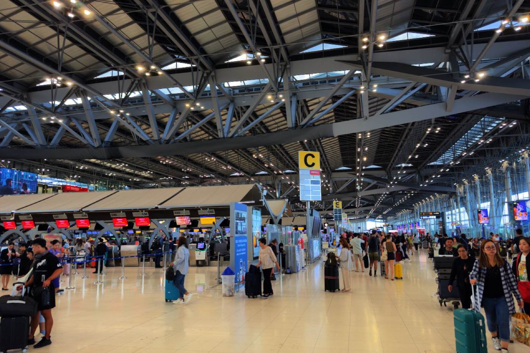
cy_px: 181
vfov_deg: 51.3
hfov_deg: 71.5
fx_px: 368
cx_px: 265
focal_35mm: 25
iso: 80
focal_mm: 6.86
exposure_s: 1/50
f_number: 1.78
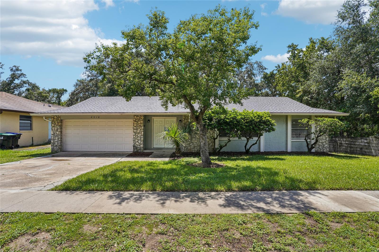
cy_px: 126
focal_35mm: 18
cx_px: 190
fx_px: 189
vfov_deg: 67.4
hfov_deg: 90.0
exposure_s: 1/30
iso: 125
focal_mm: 18
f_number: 18
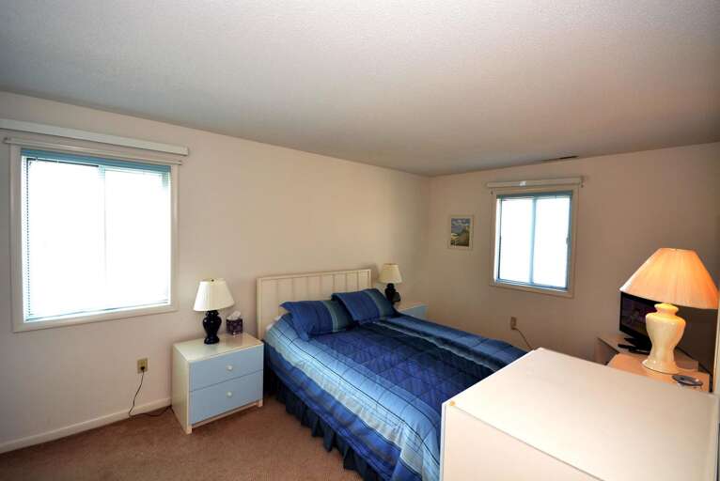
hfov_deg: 100.3
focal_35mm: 15
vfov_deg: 77.4
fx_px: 300
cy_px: 240
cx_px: 360
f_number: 7.1
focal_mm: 10
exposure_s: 1/60
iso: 1000
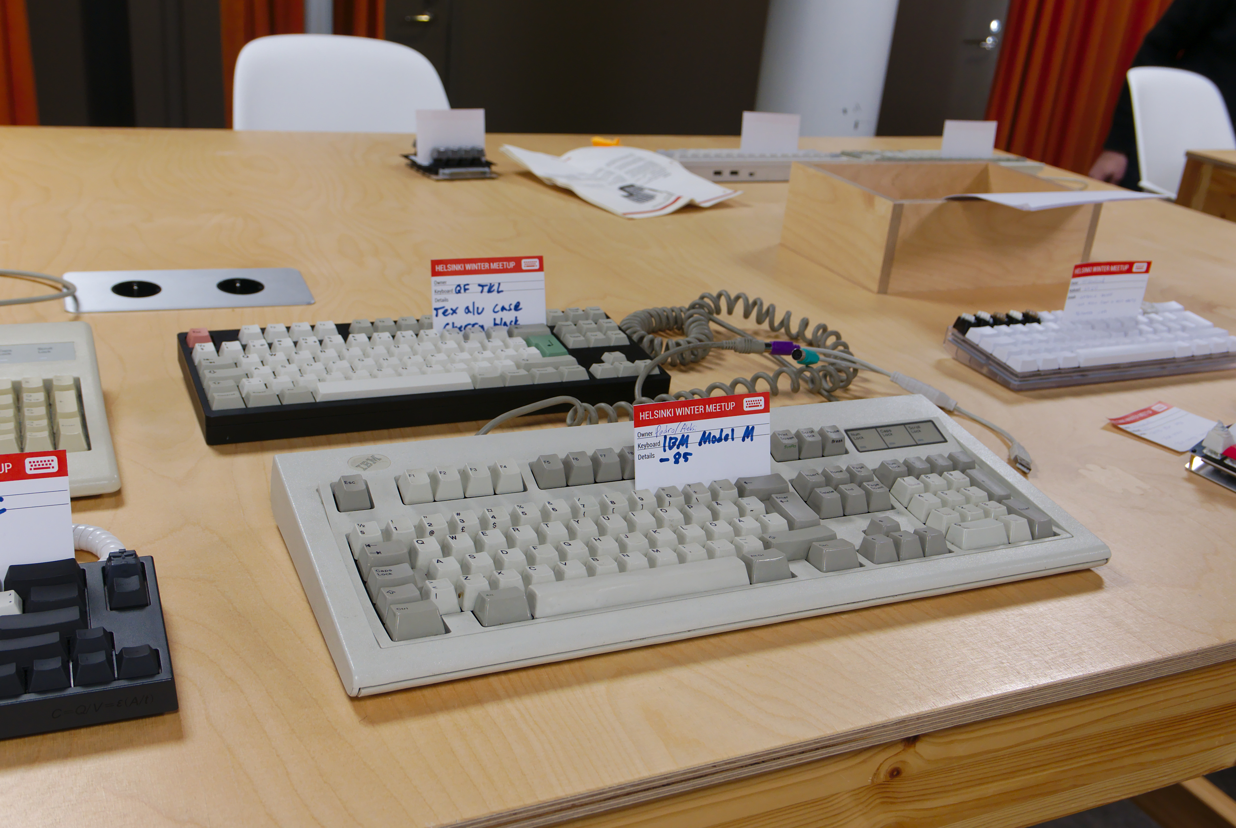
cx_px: 618
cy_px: 414
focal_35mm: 38
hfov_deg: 50.6
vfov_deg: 35.2
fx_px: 1306
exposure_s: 1/80
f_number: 4
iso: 320
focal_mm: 17.2
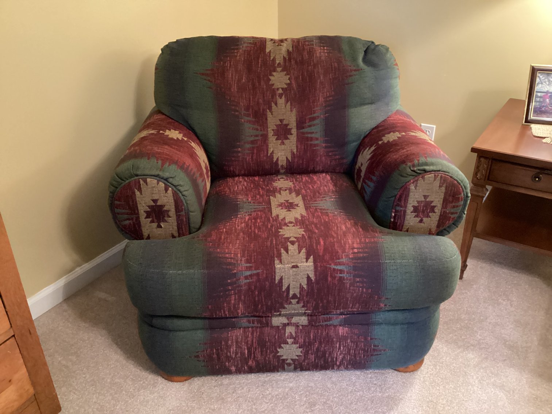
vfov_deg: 45.4
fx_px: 494
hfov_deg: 58.3
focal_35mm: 31
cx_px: 276
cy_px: 207
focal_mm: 3.3
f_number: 2.4
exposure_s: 1/20
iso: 800
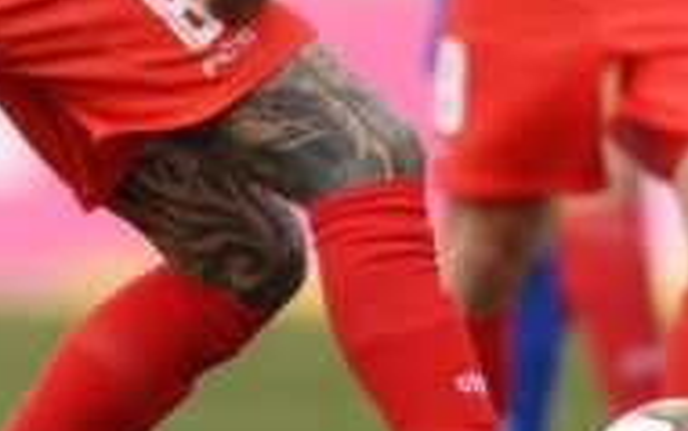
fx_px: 30994
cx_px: 550
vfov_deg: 0.8
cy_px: -13
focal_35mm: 1652
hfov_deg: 1.3
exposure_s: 1/2500
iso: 500
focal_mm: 400
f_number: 2.8
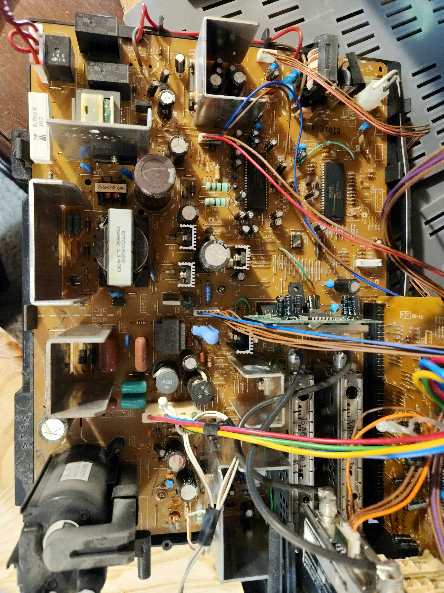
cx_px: 222
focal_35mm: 23
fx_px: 393
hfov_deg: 58.9
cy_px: 296
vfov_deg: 73.9
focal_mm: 5.4
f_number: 1.8
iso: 640
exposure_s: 1/24
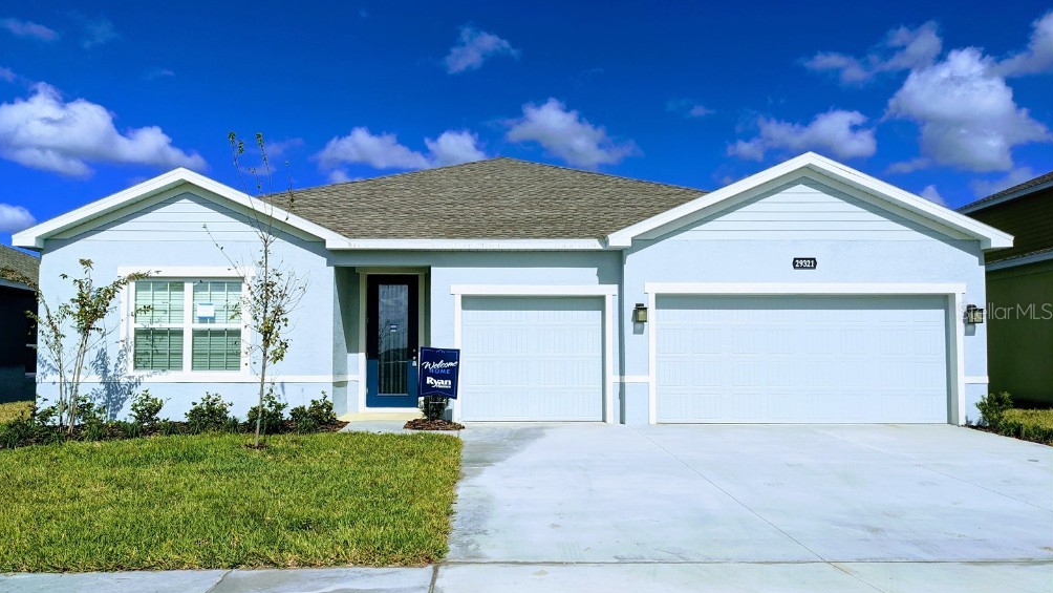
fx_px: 838
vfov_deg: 38.9
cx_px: 520
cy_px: 311
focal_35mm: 30
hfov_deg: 64.3
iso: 71
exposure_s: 1/7812
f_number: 1.73
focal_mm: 4.38
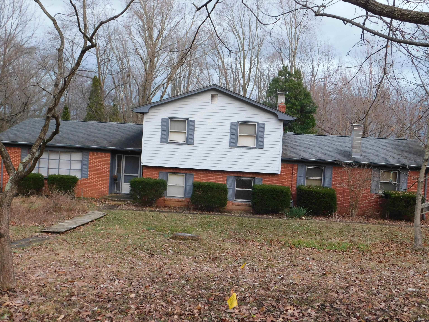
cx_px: 214
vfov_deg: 39.7
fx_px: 446
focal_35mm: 36
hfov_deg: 51.4
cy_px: 161
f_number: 3.5
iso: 250
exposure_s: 1/30
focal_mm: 6.3
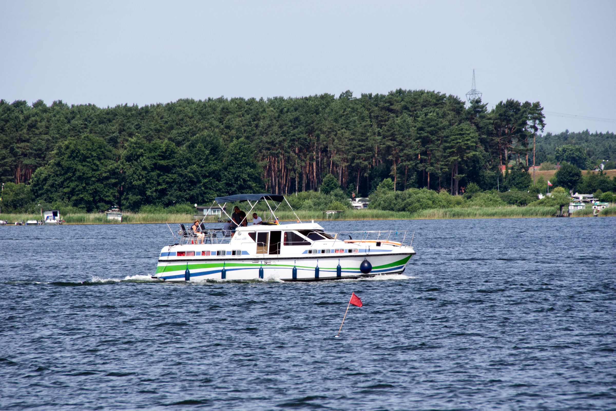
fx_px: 7699
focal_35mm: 450
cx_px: 308
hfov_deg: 4.6
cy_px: 206
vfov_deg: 3.1
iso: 400
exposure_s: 1/640
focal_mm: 300
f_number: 10
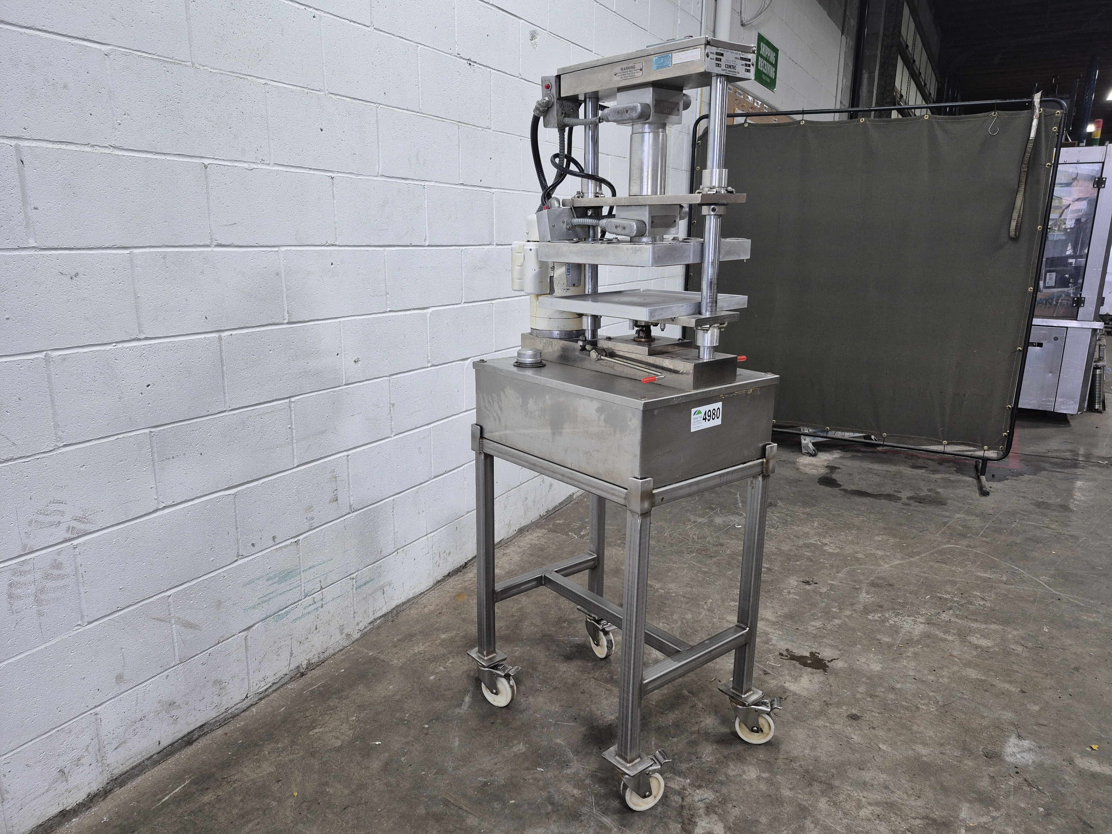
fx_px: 739
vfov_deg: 58.9
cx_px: 556
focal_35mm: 23
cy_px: 417
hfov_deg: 73.9
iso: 250
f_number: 1.8
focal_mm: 5.4
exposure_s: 1/120
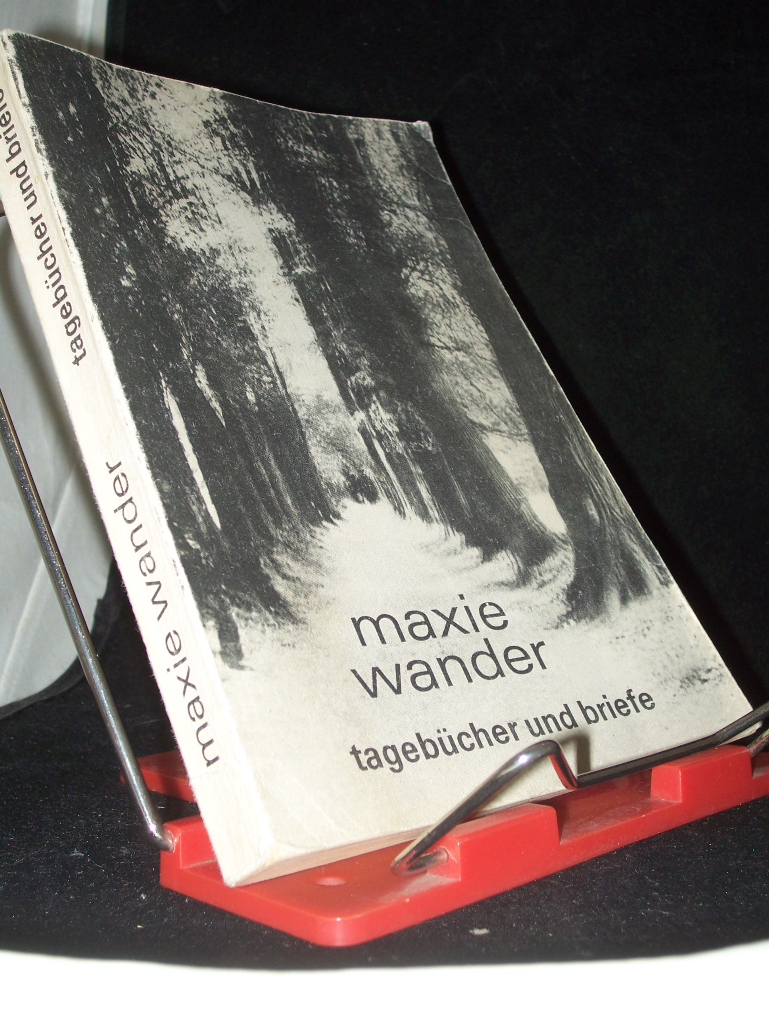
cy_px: 513
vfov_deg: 36.2
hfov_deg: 27.5
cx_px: 384
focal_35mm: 53
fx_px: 1570
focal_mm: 8.7
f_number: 3.2
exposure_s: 1/80
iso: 80
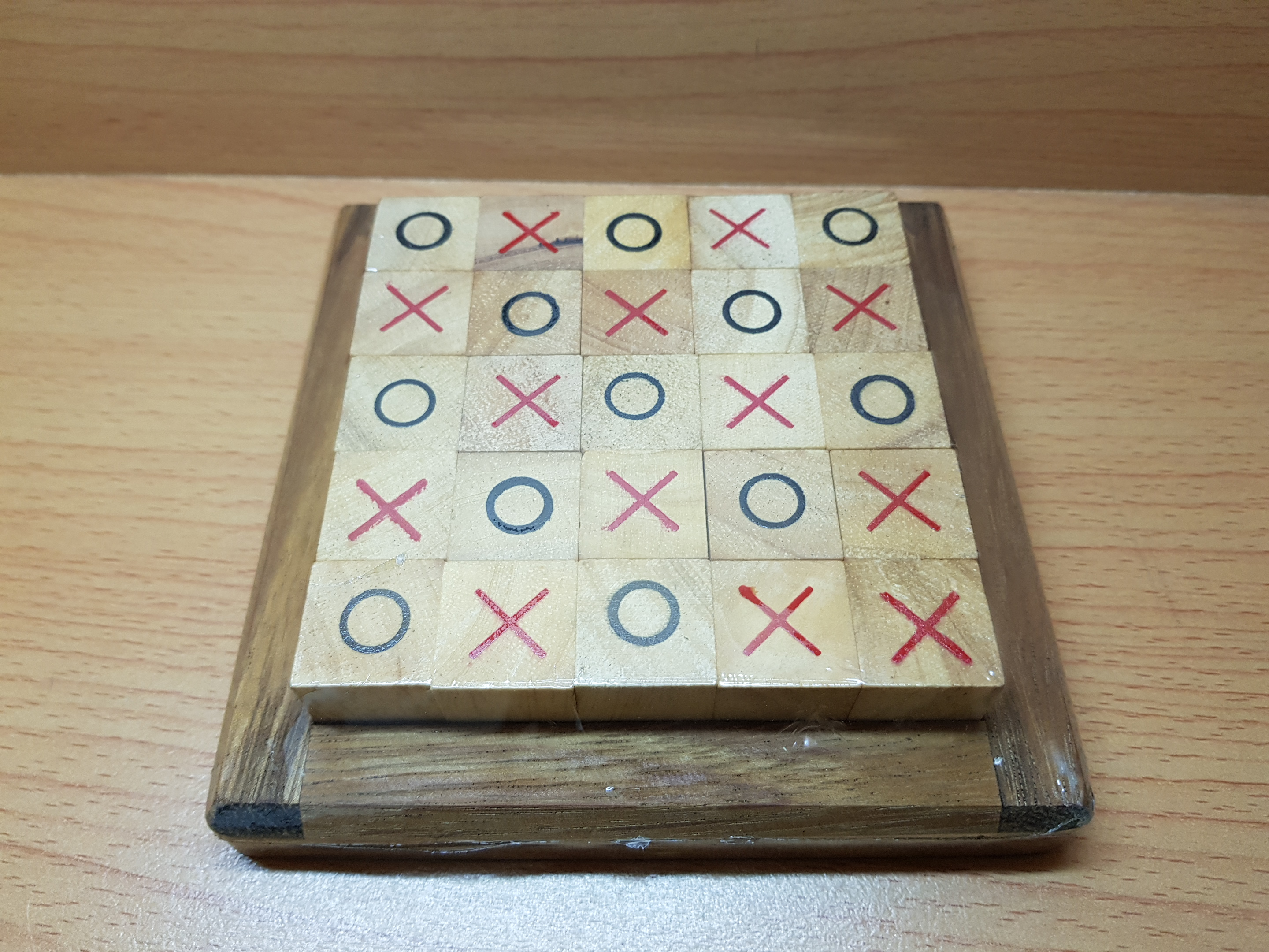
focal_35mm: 26
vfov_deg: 53.1
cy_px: 476
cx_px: 634
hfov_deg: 67.3
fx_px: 953
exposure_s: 1/50
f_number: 1.7
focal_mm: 4.2
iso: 100
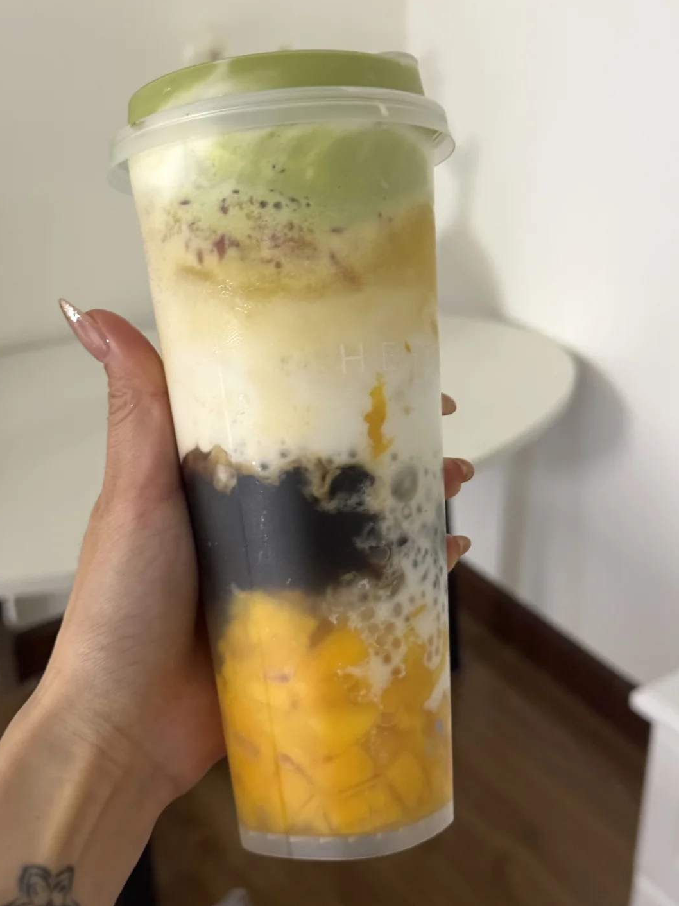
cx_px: 339
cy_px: 449
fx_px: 1282
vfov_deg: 38.9
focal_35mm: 49
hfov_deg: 29.7
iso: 500
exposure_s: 1/33
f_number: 1.78
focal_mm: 6.76
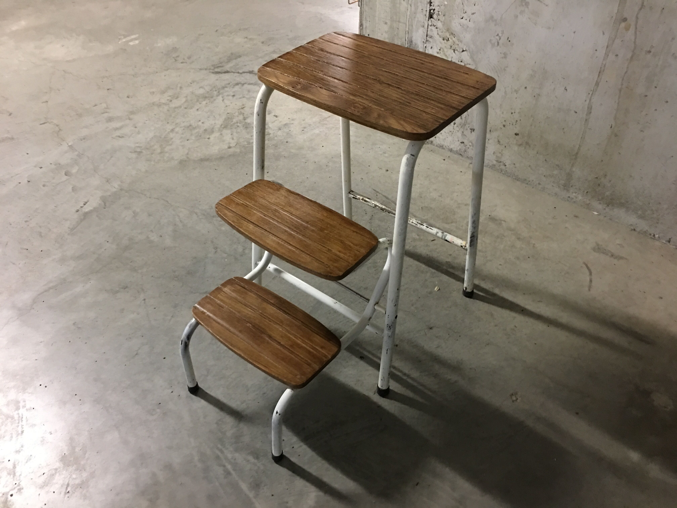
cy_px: 254
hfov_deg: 61.7
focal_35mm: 29
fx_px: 567
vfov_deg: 48.2
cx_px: 338
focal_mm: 4.15
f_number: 2.2
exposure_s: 1/4
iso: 100
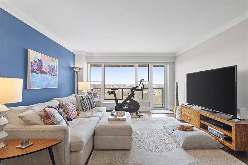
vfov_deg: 70.5
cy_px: 82
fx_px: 117
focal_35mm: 17
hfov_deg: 93.3
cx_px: 124
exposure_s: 1/5
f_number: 7.1
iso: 320
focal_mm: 17
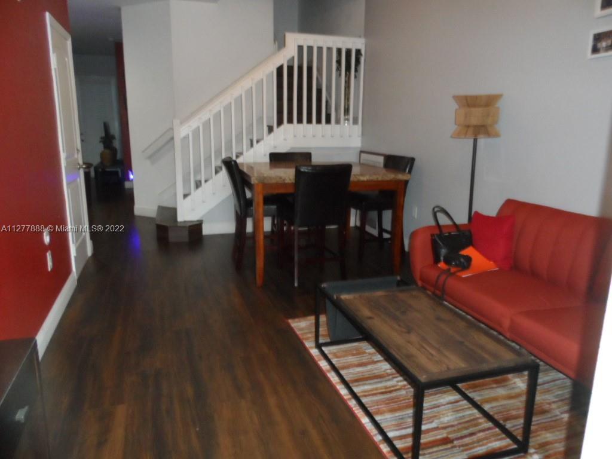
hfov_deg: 71.6
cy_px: 230
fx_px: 424
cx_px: 306
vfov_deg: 56.8
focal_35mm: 24
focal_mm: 4
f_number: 3.2
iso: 400
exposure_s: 1/30
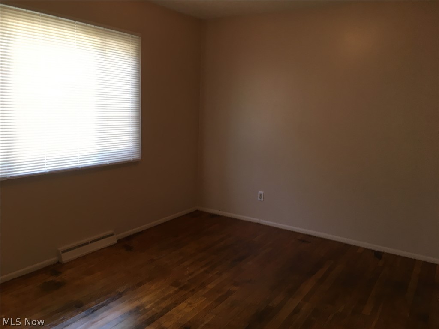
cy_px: 164
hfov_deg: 61.7
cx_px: 220
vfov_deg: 48.2
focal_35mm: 29
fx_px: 368
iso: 50
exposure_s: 1/30
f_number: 2.2
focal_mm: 4.15
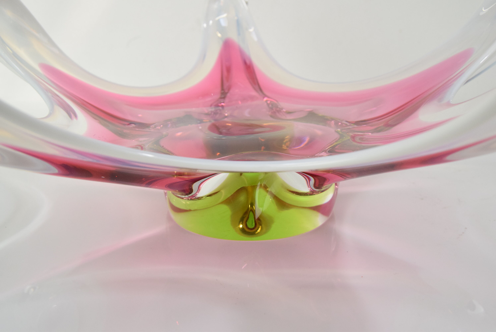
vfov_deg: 38.4
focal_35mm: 34
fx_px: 476
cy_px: 166
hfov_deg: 55.1
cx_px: 248
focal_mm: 23
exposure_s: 1/320
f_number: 9
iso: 1600
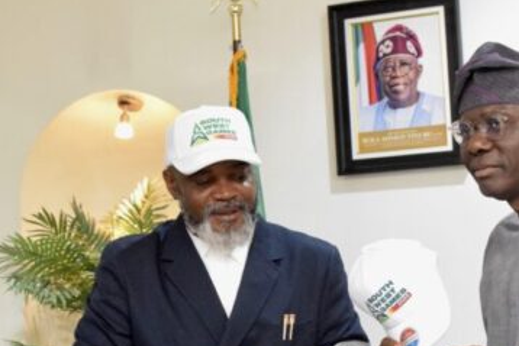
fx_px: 1587
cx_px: 300
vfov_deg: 12.3
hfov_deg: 18.6
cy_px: 333
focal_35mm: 110
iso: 6400
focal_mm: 35
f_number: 4.5
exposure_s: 1/125
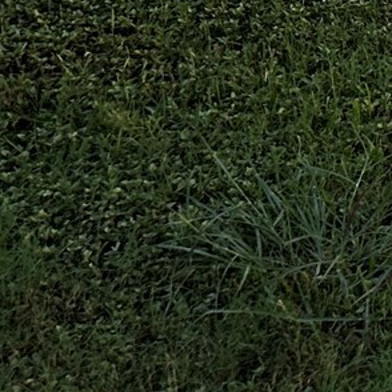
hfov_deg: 9.5
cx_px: 1128
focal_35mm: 148
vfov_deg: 10.2
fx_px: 1896
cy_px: -557
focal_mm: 6.86
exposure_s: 1/1949
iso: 80
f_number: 1.78
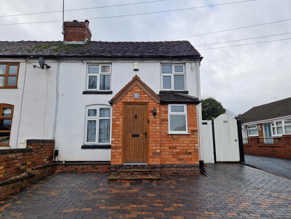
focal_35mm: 23
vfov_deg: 58.9
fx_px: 193
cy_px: 110
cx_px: 146
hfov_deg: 73.9
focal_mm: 5.4
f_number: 1.8
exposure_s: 1/598
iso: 50
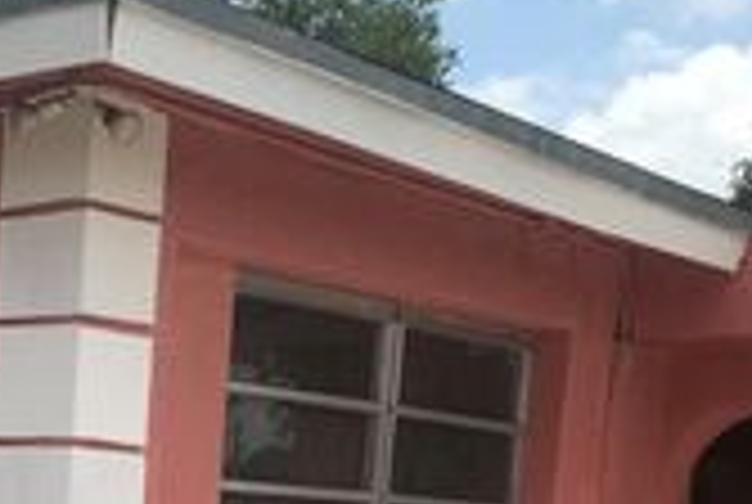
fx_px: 1821
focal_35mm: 87
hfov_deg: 22.6
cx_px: 45
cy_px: 704
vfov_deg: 14.9
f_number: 1.8
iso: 20
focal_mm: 3.99
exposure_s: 1/3300
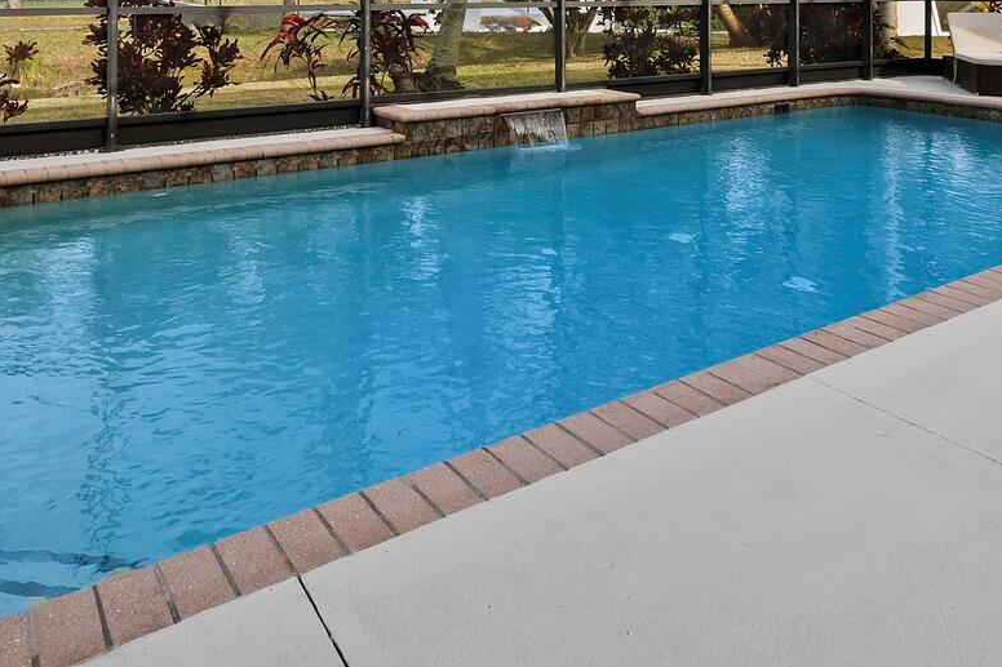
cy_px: -26
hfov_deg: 61.9
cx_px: 534
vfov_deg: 37.9
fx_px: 835
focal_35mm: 30
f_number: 11
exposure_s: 1/125
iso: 400
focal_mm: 7
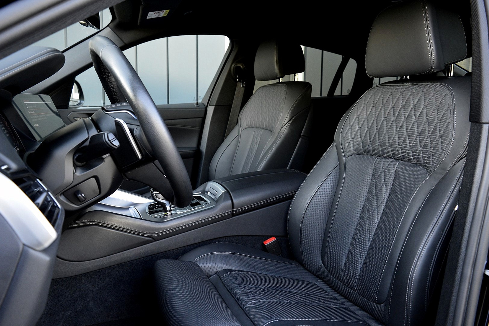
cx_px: 244
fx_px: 367
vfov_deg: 47.9
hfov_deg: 67.4
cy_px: 163
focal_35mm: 27
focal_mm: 18
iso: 800
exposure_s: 1/60
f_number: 4.5
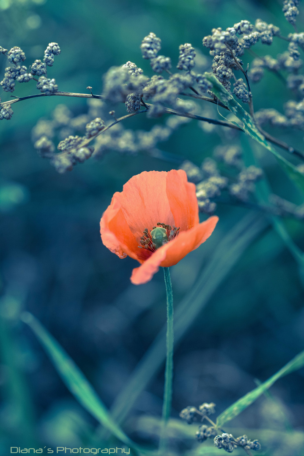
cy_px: 228
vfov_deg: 13.1
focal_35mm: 157
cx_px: 152
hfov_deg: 8.7
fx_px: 1990
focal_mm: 100
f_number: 3.2
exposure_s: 1/500
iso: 100
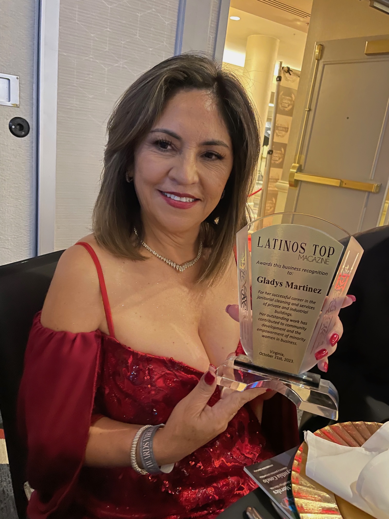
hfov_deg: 53.1
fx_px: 390
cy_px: 260
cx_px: 194
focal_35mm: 26
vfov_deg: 67.3
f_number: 1.6
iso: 1000
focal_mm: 4.2
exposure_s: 1/20
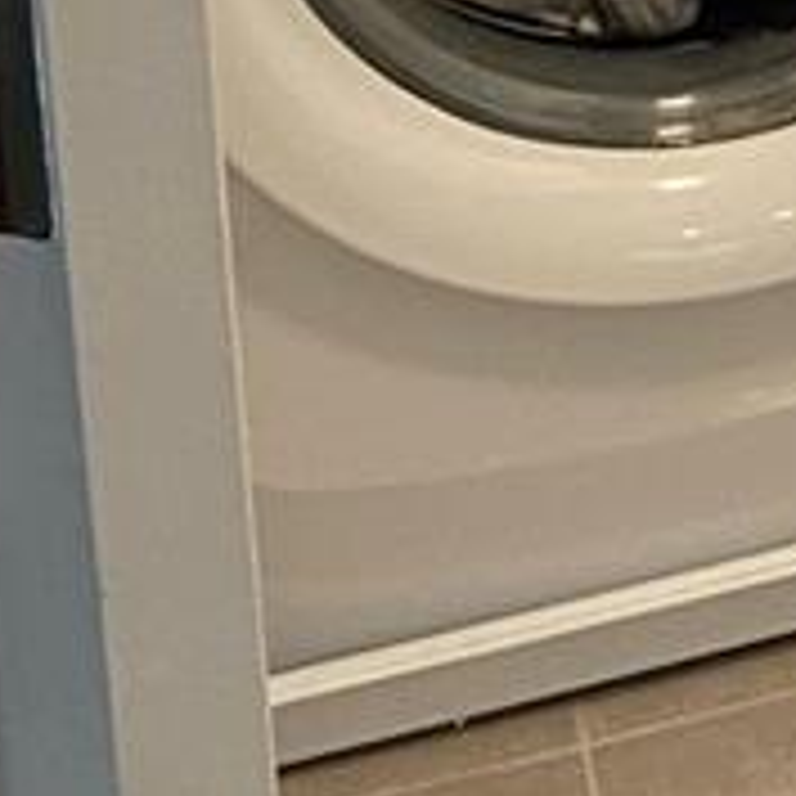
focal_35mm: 156
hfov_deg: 9.9
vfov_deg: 9.8
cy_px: -1129
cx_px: 1880
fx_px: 4059
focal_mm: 4.25
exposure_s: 1/60
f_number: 1.8
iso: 160
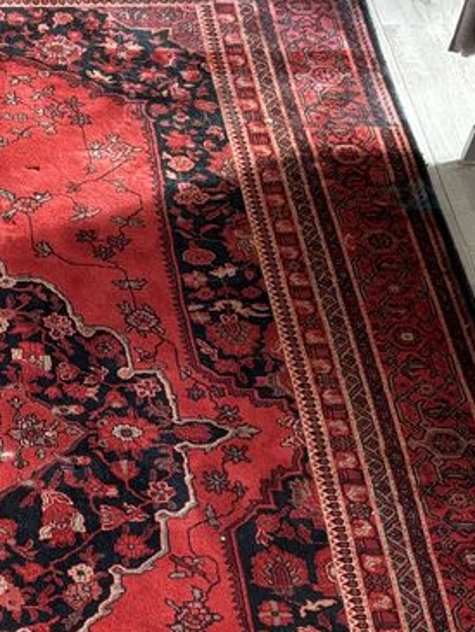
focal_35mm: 71
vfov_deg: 24.9
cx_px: -126
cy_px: 746
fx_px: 1298
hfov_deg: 19.3
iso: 125
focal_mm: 5.96
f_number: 1.6
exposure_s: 1/121
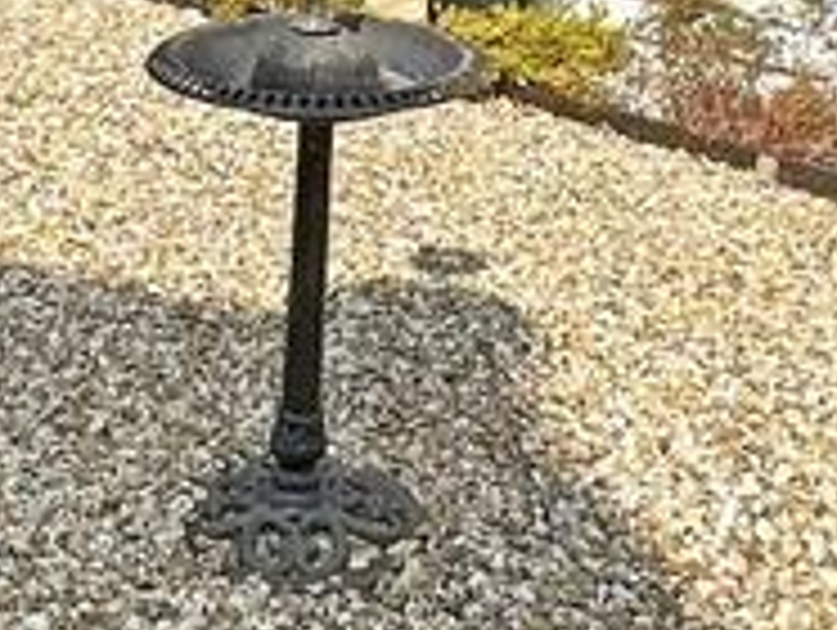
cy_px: -194
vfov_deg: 17.9
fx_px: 1864
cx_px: 306
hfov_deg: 25.2
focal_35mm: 77
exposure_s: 1/2257
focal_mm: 2.22
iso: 50
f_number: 2.2
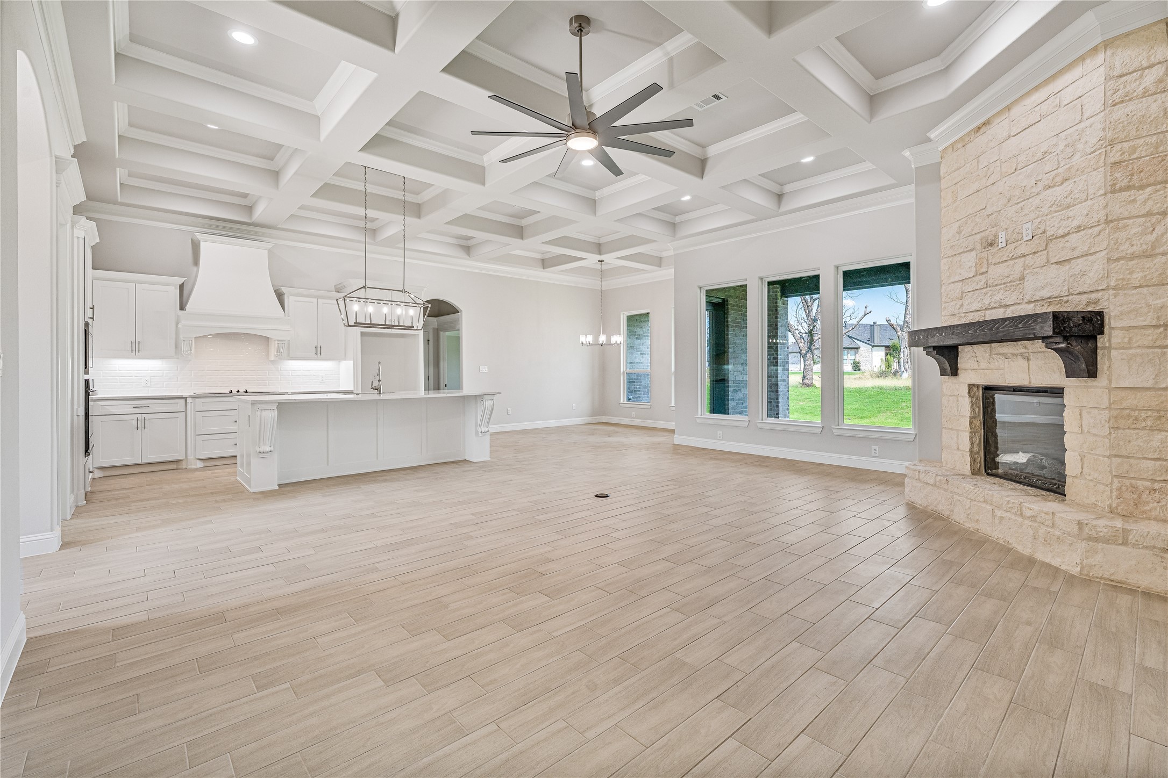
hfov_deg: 98.2
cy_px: 389
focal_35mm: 16
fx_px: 506
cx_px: 584
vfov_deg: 75.1
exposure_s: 1/3
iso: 500
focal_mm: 15.6
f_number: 9
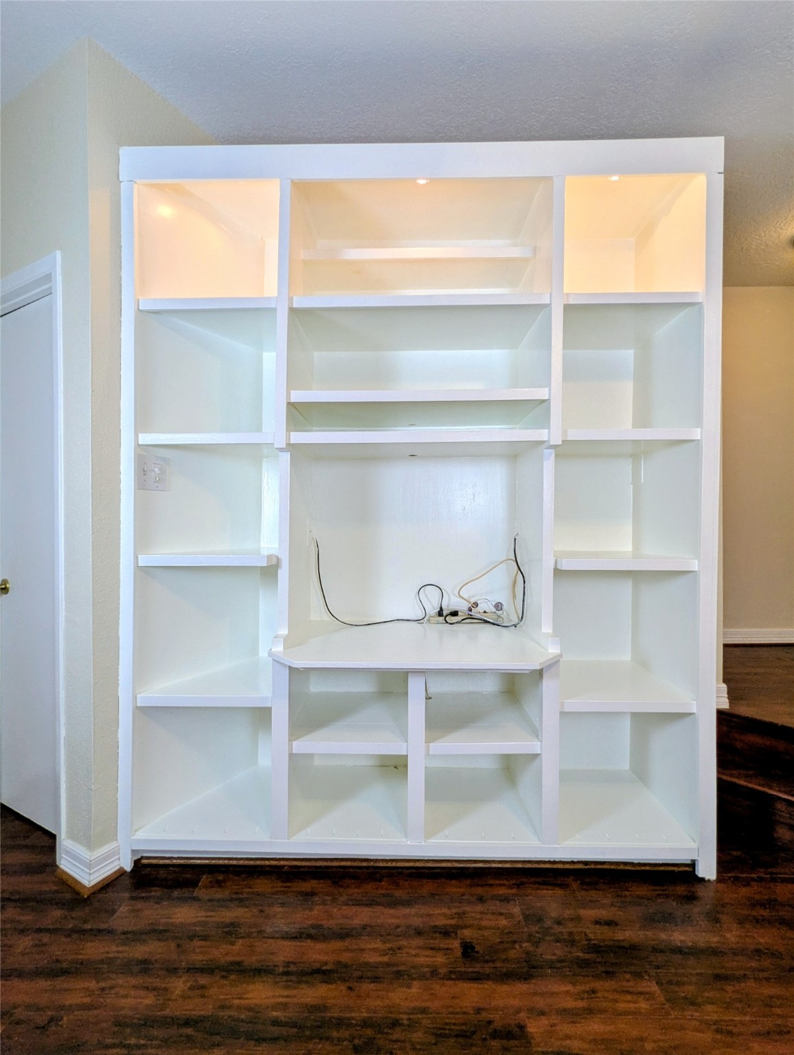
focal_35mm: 16
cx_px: 397
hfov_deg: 78.2
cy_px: 528
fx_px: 488
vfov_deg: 94.4
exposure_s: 1/30
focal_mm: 2.35
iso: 53
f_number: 2.2
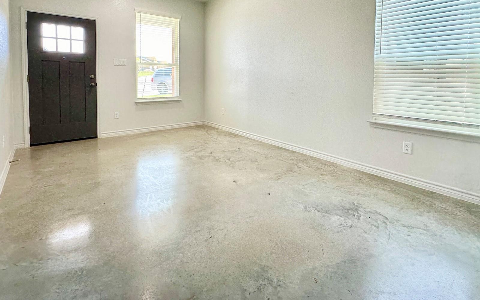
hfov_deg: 88.0
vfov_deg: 60.0
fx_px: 249
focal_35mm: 19
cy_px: 89
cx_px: 235
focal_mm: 2.22
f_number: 2.2
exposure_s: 1/120
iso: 64
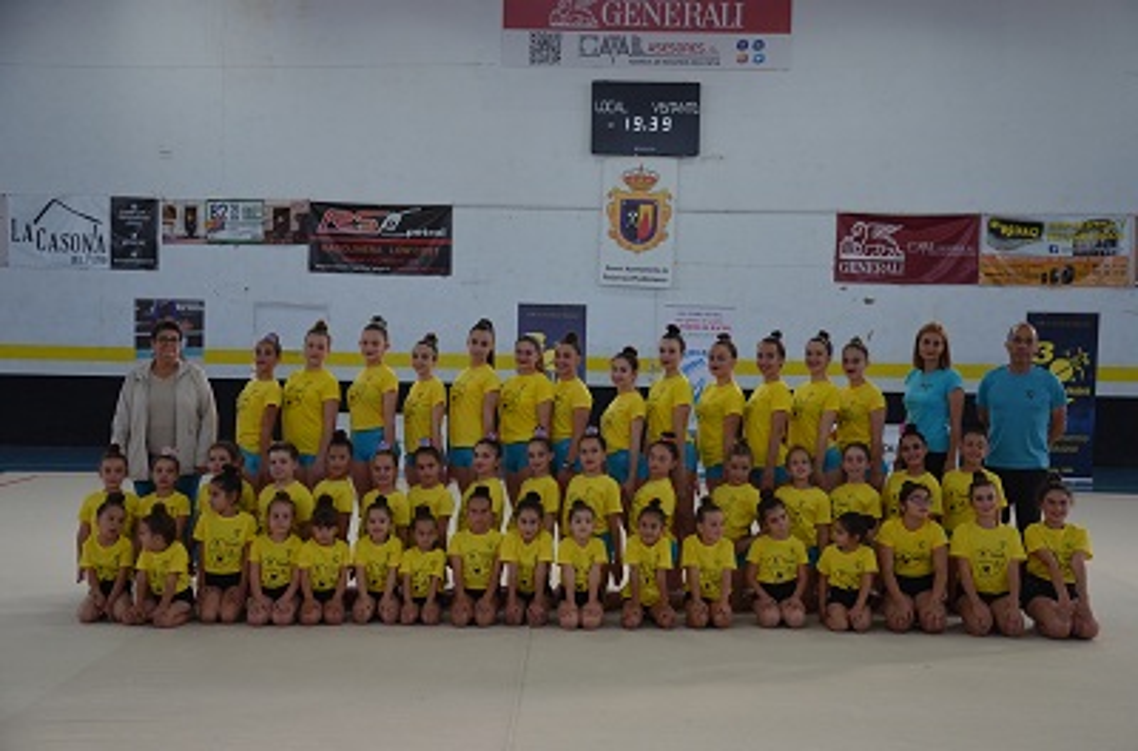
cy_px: 376
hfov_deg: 38.0
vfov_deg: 25.6
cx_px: 569
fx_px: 1654
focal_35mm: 52
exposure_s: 1/60
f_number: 4.5
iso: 560
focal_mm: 35
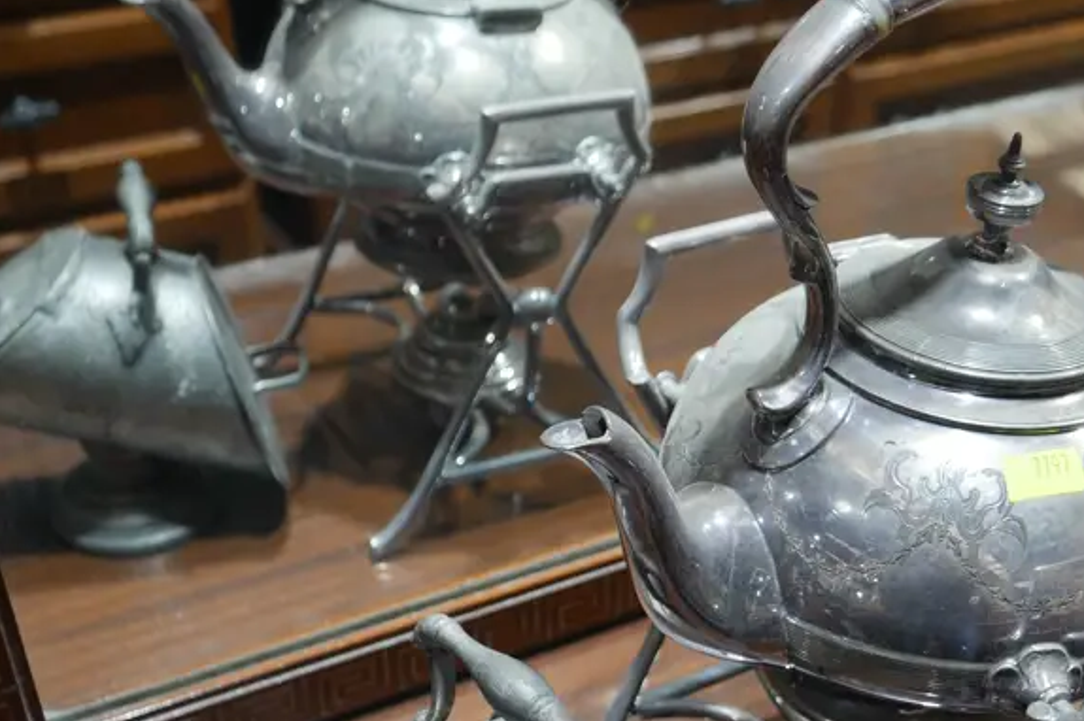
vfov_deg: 25.4
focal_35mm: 52
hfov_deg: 37.8
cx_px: 720
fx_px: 1565
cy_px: 604
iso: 320
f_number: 3.5
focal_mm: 14
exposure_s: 1/60
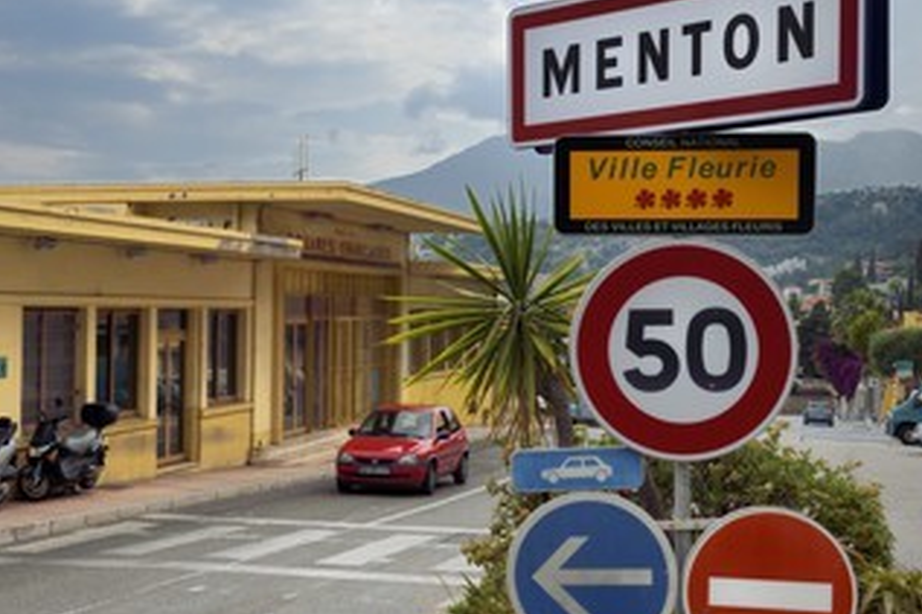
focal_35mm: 53
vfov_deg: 25.5
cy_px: 308
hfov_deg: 37.4
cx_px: 372
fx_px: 1357
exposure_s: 1/200
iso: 320
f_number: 16
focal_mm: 40
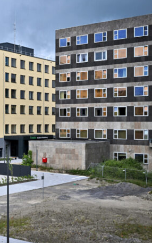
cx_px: -18
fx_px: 391
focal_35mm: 59
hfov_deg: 20.9
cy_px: 121
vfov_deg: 34.5
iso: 100
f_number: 8
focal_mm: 38
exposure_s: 1/400
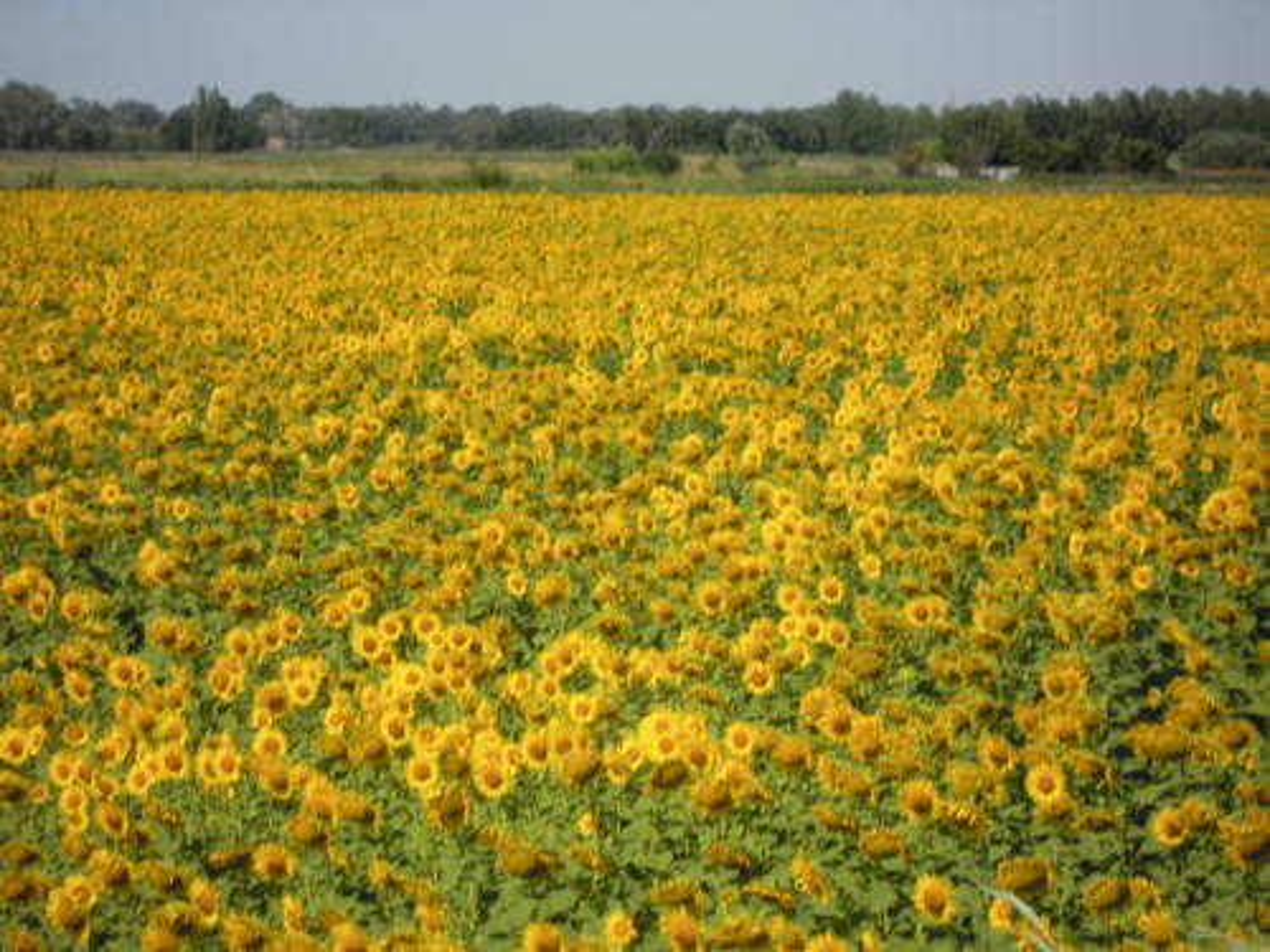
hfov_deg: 14.1
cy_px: 476
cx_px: 635
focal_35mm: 140
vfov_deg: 10.6
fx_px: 5136
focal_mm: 25
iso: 100
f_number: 6.6
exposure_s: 1/125
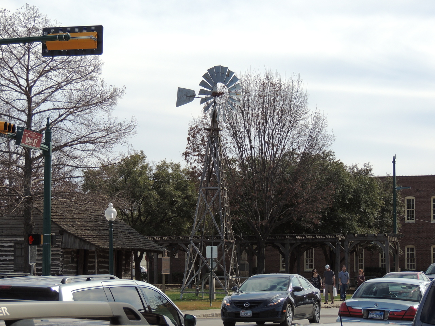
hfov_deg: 16.4
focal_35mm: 120
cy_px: 163
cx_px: 218
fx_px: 1508
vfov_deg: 12.3
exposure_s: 1/640
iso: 100
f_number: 4.2
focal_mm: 21.4
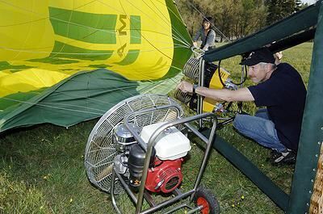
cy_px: 107
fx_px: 242
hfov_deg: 67.5
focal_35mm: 27
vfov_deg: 47.7
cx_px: 162
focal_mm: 18
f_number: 11
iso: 400
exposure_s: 1/250
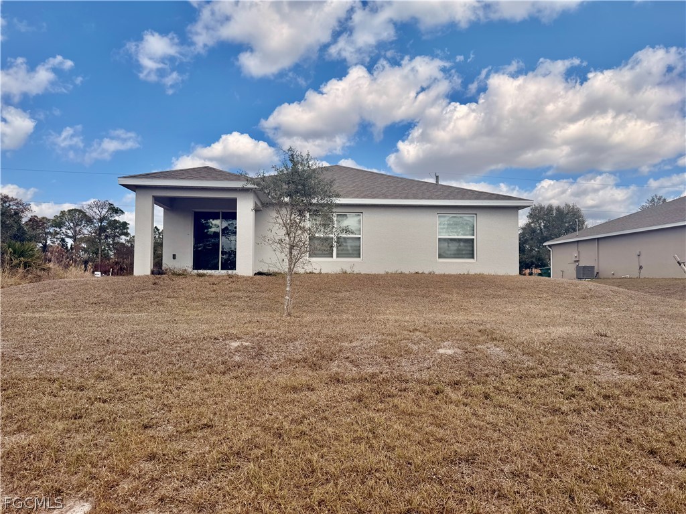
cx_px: 343
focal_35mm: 24
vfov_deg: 56.8
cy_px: 257
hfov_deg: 71.6
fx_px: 476
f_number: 1.78
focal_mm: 6.76
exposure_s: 1/5319
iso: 80
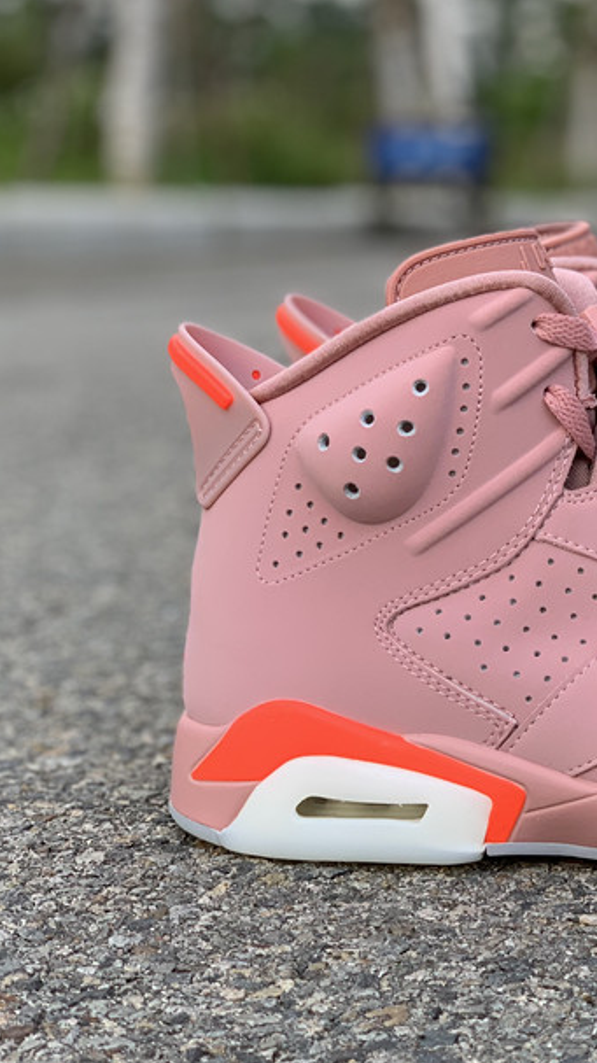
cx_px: 629
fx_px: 2366
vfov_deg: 25.3
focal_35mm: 84
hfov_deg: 14.1
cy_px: 558
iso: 25
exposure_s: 1/122
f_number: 2.4
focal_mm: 6
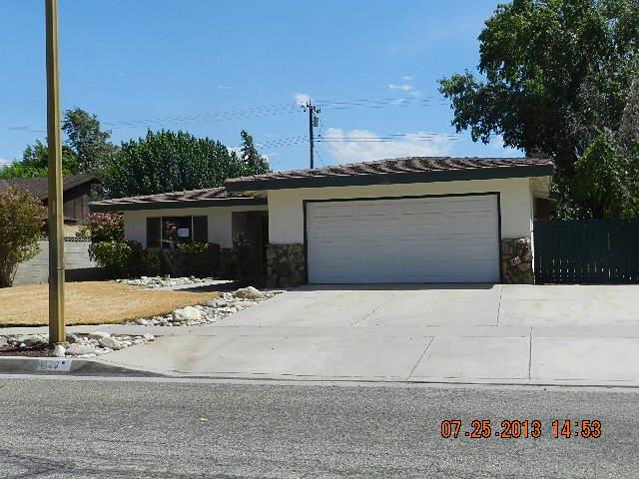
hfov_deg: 49.0
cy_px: 240
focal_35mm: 38
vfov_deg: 37.7
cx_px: 320
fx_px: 701
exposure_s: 1/1000
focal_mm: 6.7
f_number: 5
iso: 160
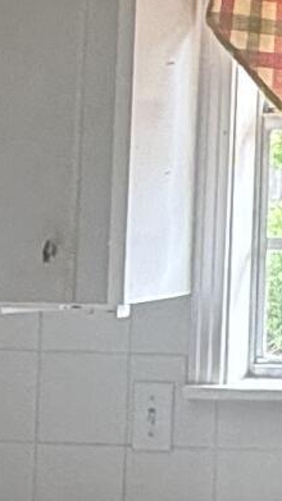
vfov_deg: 18.2
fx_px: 1555
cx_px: 706
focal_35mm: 117
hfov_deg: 9.2
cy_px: 142
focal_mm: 2.22
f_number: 2.2
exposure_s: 1/99
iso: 125
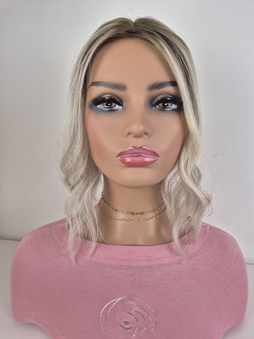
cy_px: 170
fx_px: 225
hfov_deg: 58.9
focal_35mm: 23
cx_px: 127
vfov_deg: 73.9
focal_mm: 5.4
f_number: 1.8
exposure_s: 1/100
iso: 50
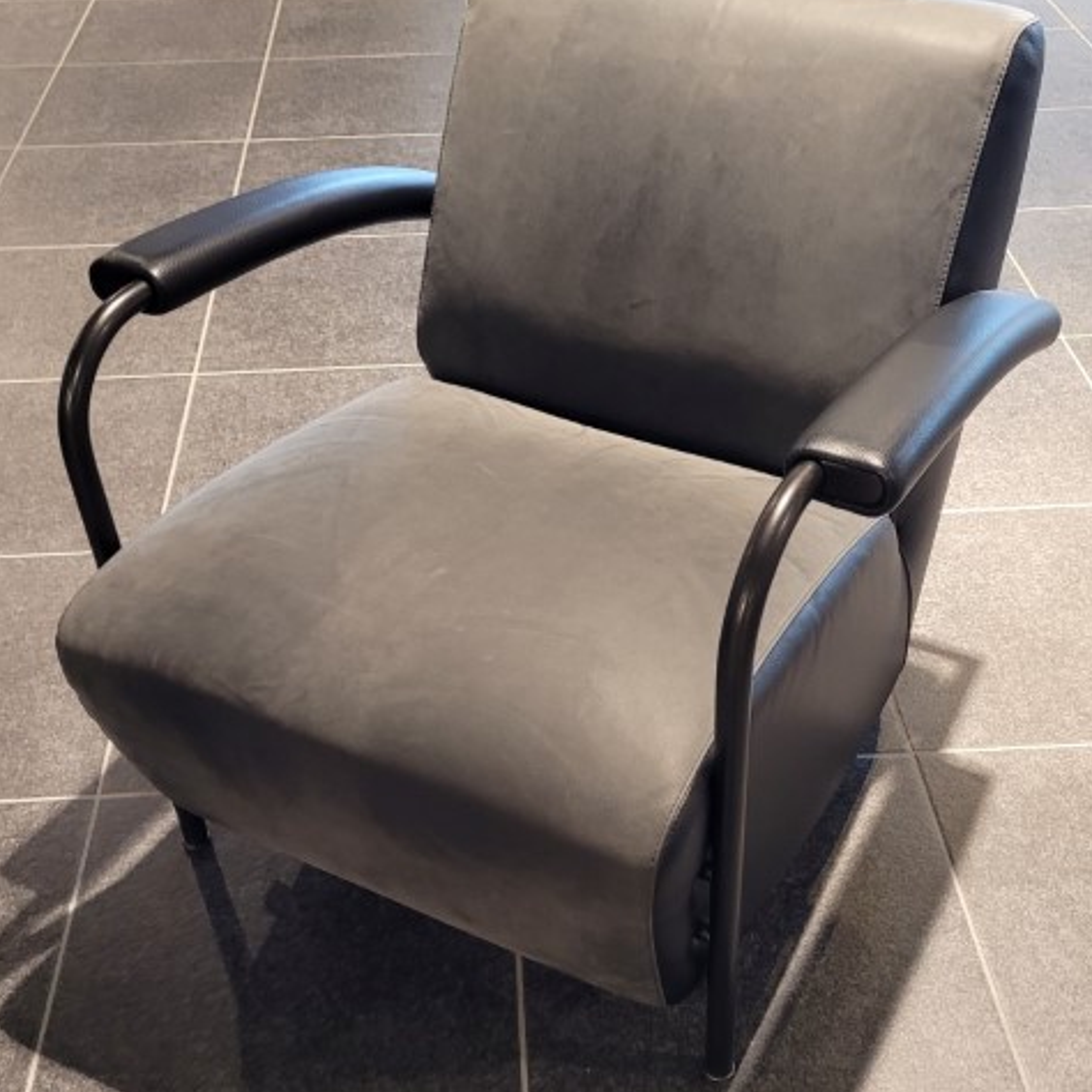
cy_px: 613
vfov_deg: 52.4
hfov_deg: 52.5
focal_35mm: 31
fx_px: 1106
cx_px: 544
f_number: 1.8
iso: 320
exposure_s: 1/50
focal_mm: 5.4
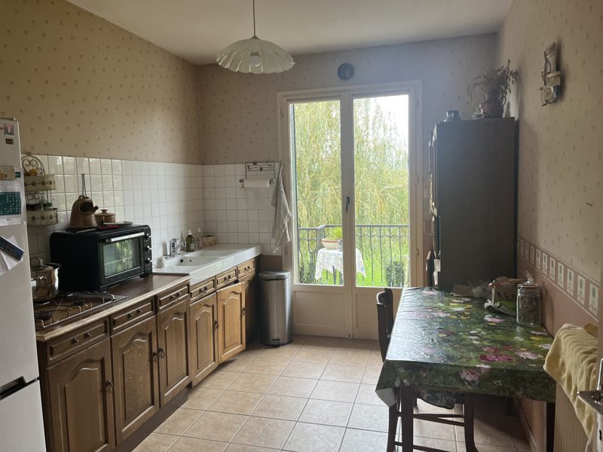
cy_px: 226
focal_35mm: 26
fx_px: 453
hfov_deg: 67.3
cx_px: 302
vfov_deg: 53.1
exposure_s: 1/121
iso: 125
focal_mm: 5.1
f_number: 1.6
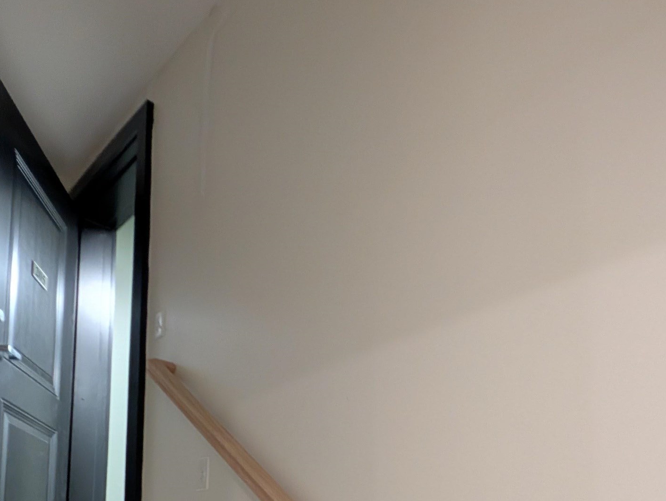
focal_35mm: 26
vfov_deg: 43.6
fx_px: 501
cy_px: 525
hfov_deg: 64.0
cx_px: 483
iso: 176
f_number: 1.7
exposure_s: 1/30
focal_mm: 2.02
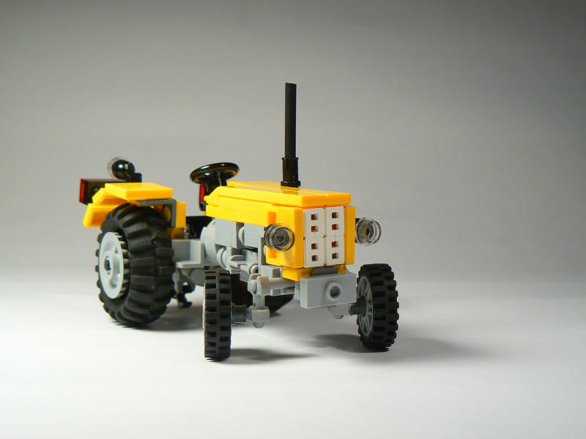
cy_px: 220
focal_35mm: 72
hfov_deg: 27.0
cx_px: 293
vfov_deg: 20.4
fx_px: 1219
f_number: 3.2
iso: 80
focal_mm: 12
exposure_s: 1/20
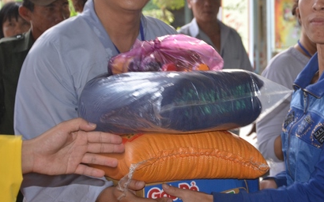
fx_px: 812
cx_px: 228
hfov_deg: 22.4
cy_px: 67
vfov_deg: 14.2
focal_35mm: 92
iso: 640
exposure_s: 1/60
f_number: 4.5
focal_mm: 38
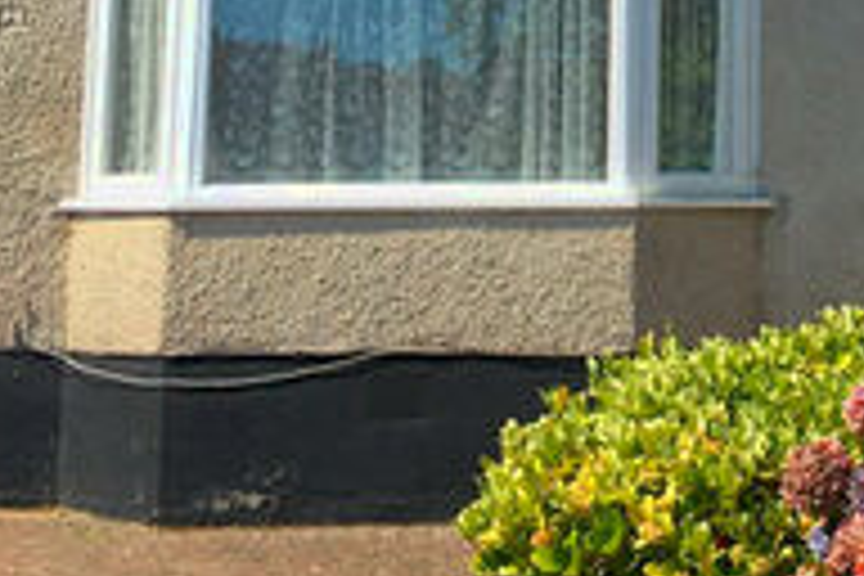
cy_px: -308
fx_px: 2640
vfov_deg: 11.9
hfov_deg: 18.0
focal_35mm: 110
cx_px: 904
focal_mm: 4.15
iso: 25
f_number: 2.2
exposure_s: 1/1040
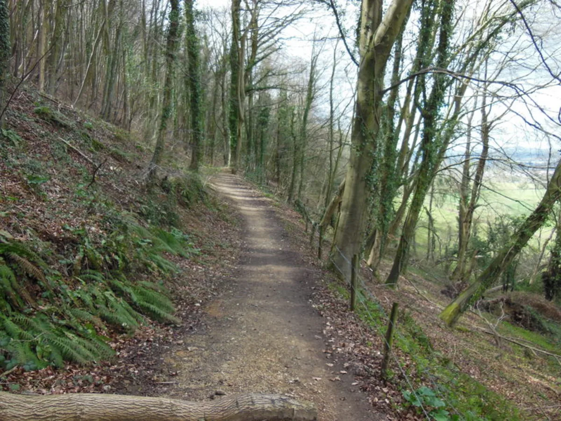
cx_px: 280
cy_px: 210
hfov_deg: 69.4
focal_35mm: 25
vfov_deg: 54.9
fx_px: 405
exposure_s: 1/250
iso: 200
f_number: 3.5
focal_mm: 4.5
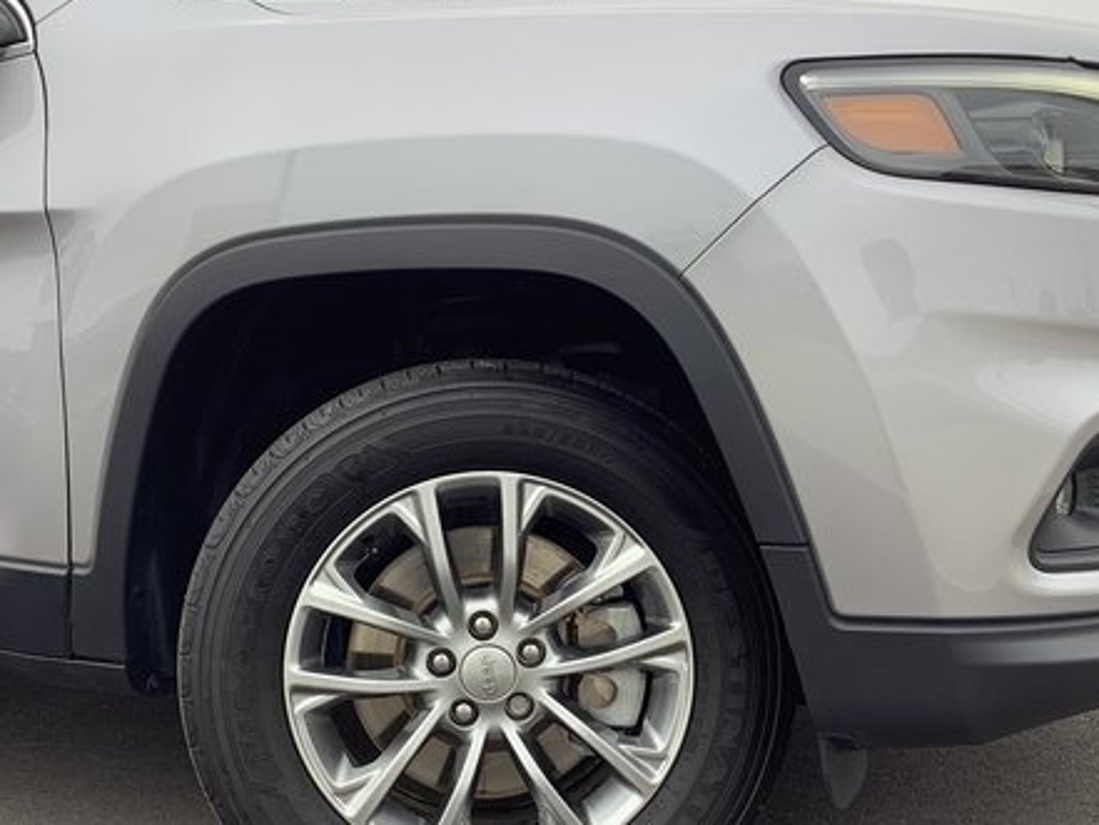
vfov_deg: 32.1
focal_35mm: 45
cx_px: 414
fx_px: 1429
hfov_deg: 41.8
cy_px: 508
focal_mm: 3.3
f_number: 2.4
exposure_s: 1/120
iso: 25
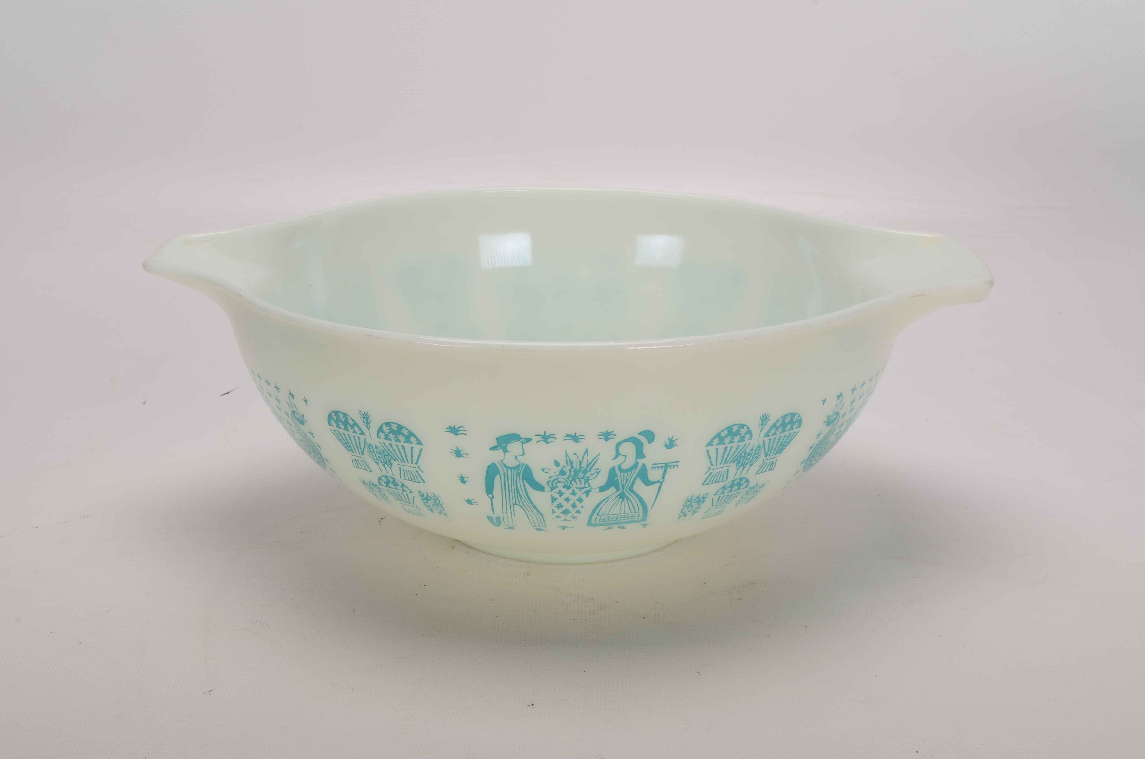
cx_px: 572
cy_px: 380
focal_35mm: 52
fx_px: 1666
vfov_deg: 25.6
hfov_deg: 37.9
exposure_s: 1/160
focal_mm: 35
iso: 100
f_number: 22
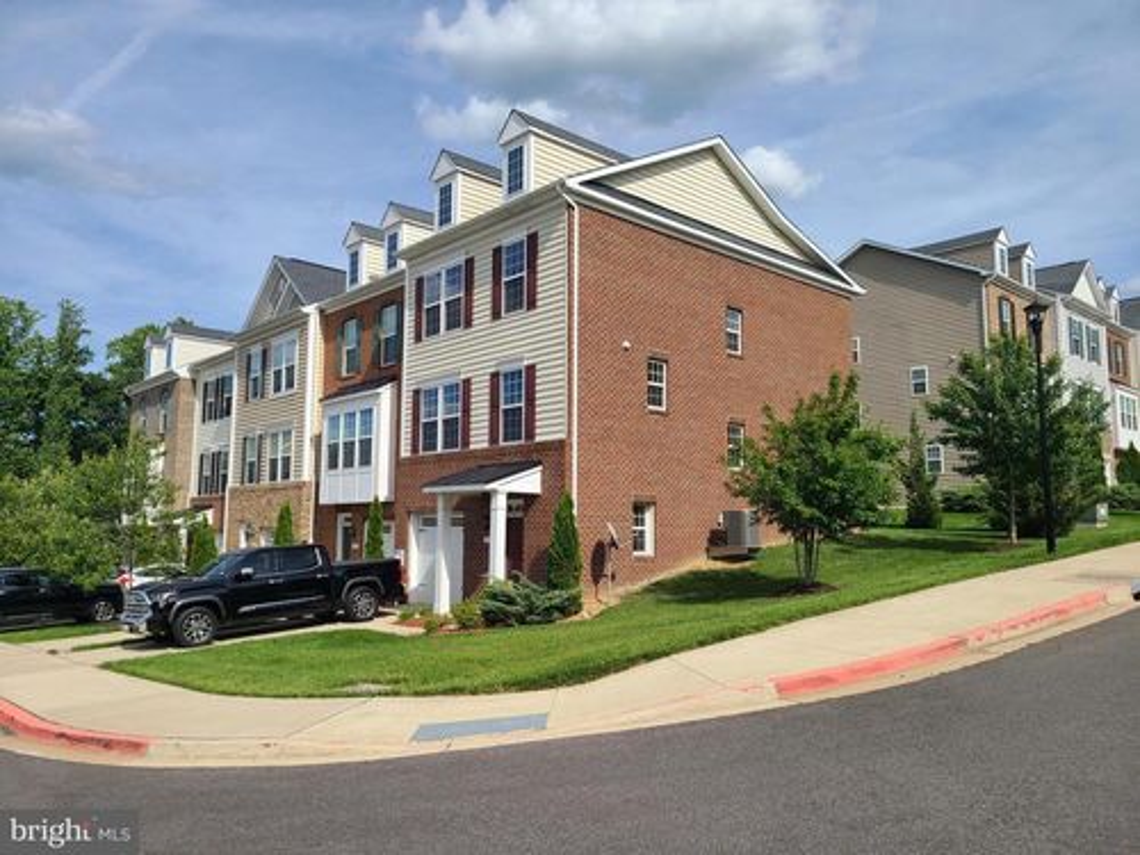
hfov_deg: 67.3
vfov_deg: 53.1
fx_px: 856
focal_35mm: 26
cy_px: 428
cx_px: 570
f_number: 1.8
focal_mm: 5.4
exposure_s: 1/2745
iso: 40
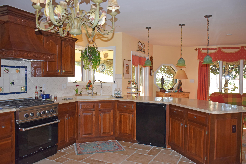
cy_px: 82
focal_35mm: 30
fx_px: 205
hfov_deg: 61.9
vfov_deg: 43.6
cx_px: 123
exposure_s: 1/60
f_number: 3.5
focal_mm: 20
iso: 1100
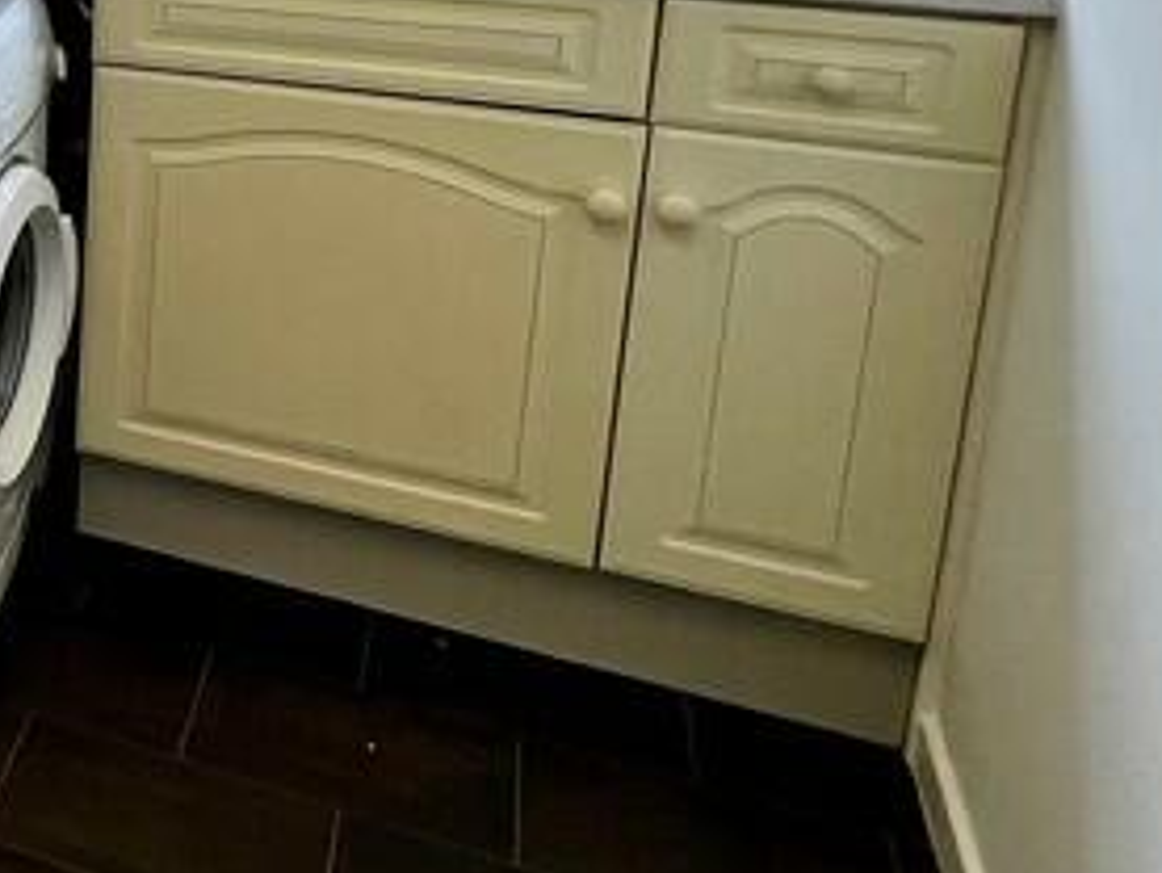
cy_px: -29
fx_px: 1612
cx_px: -654
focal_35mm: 48
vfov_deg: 28.2
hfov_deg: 26.3
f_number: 1.8
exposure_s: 1/100
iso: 100
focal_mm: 1.57
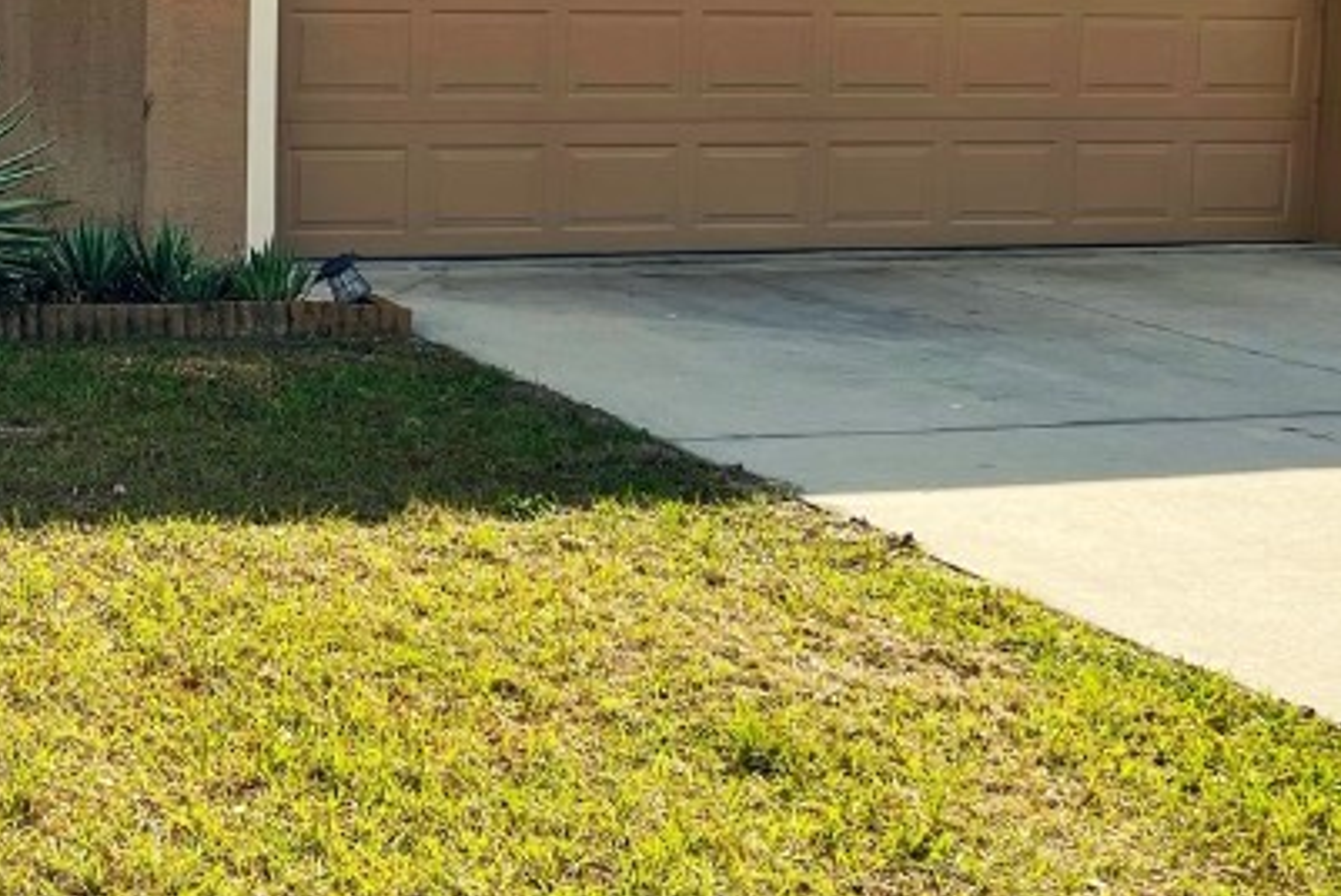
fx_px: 2572
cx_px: 140
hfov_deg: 28.1
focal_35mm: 69
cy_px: 257
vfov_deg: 19.7
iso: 50
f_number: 1.5
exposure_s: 1/3077
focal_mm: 5.7
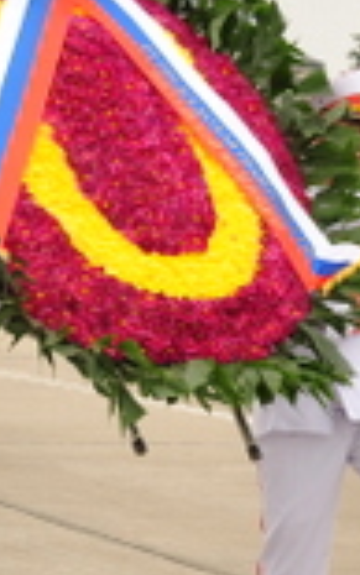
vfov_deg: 12.1
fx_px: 2708
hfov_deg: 7.5
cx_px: -200
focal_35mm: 173
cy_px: 401
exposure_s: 1/125
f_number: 9
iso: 250
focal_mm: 35
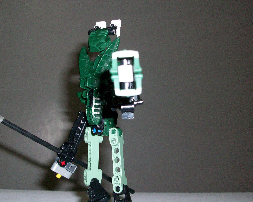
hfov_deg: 43.8
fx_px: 314
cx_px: 122
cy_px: 93
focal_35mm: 42
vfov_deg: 35.6
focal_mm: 5.7
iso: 160
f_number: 2.8
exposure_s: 1/60
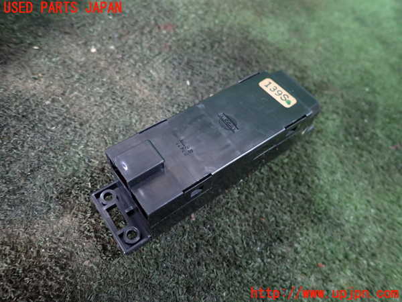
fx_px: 290
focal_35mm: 25
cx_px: 201
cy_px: 151
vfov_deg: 54.9
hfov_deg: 69.4
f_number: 2
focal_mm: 4.5
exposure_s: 1/30
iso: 320
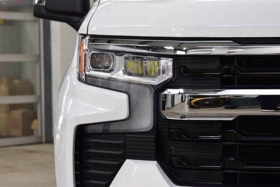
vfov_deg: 13.0
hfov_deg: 19.5
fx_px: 817
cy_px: 94
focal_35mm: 105
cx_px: 140
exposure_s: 1/30
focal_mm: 70
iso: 720
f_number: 7.1
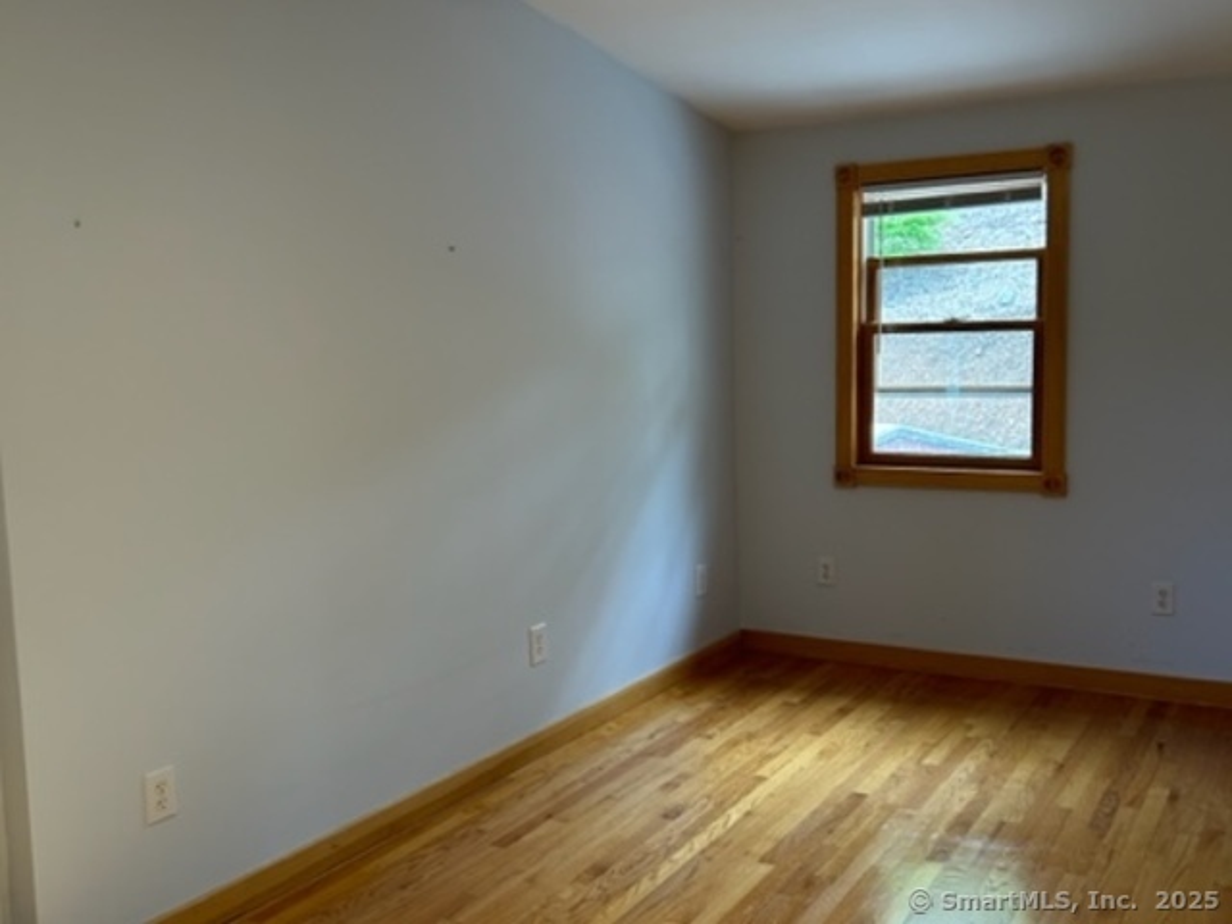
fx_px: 925
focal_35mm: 26
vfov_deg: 53.1
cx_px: 616
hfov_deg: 67.3
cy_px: 462
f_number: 1.5
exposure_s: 1/120
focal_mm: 5.7
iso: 125
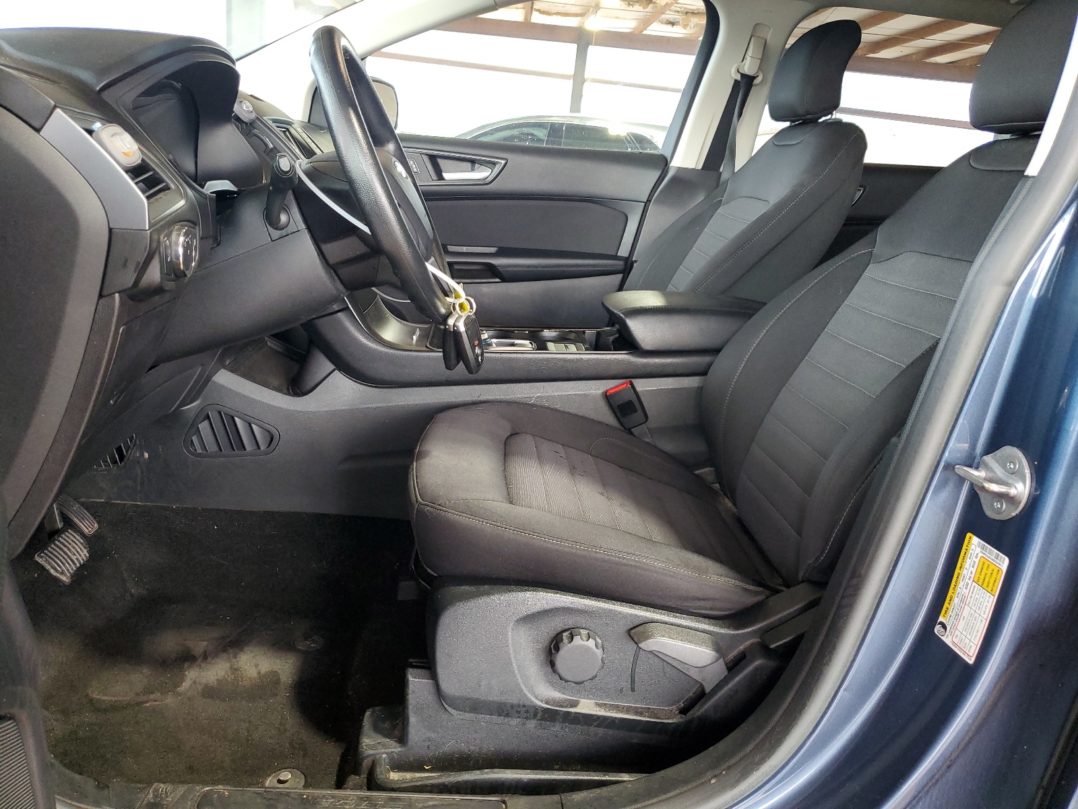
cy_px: 404
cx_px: 539
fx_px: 810
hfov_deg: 67.3
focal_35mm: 26
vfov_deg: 53.1
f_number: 1.5
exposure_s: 1/60.2
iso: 138
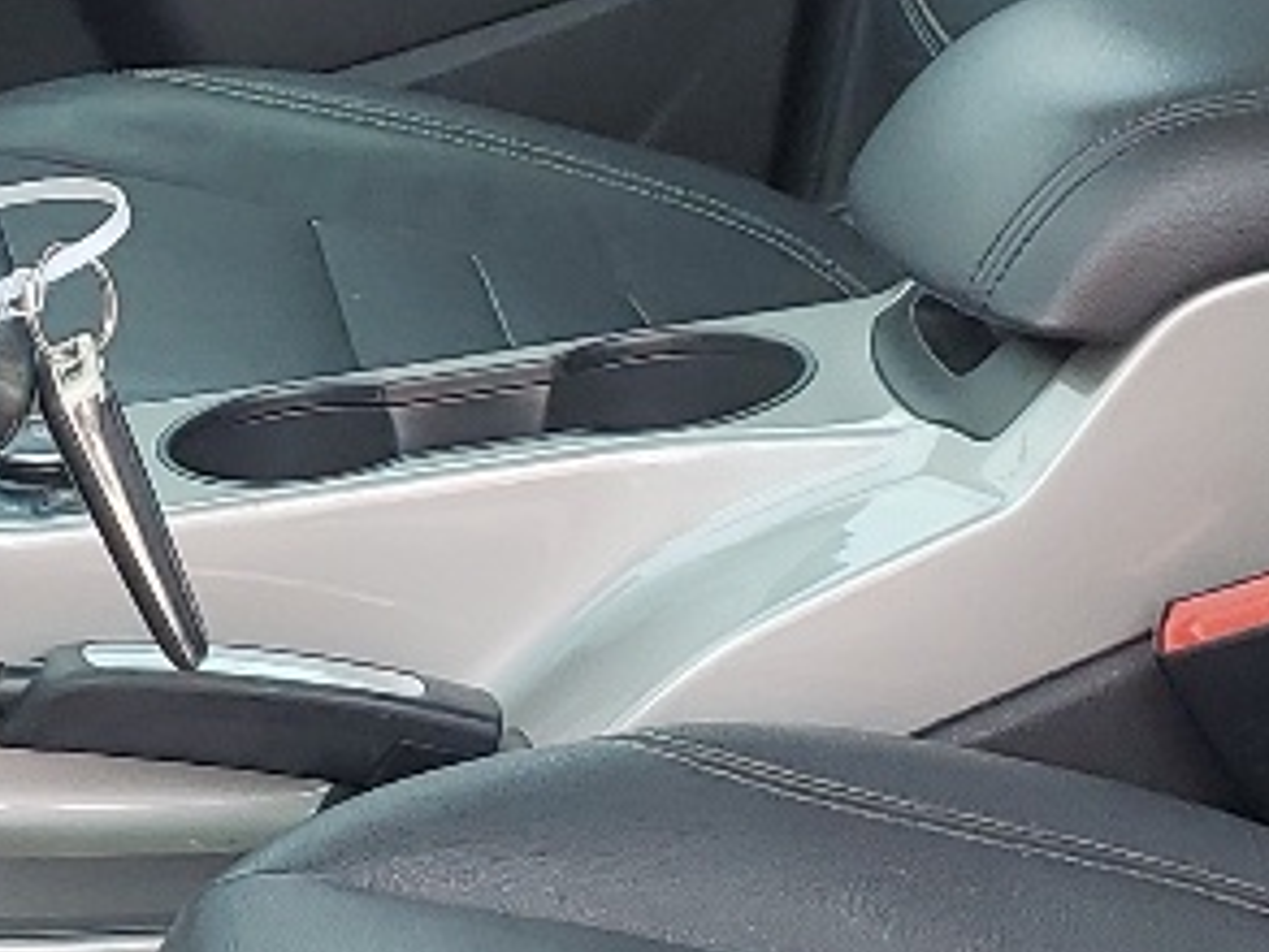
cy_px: 402
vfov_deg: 10.5
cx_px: 48
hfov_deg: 13.7
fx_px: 5208
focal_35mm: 142
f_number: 1.5
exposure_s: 1/667
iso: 50
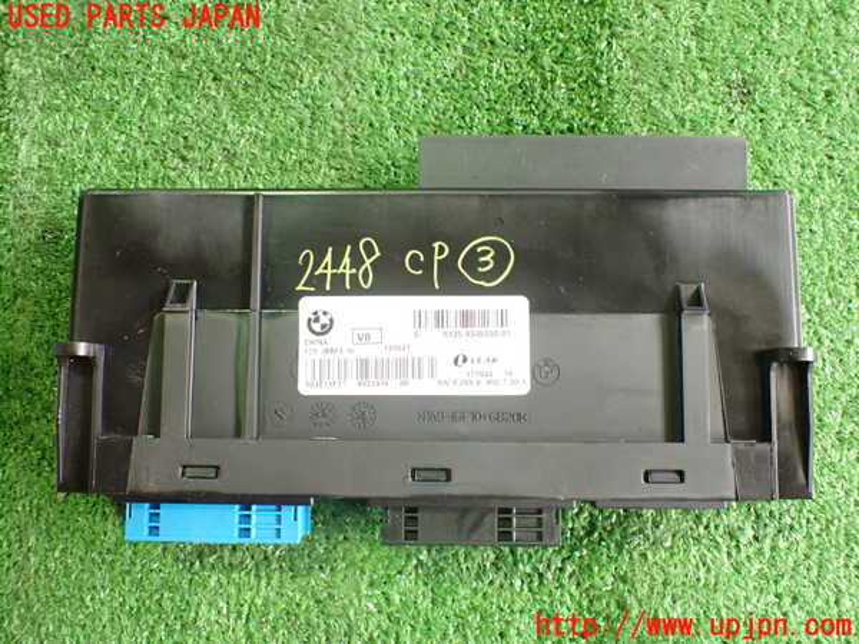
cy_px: 322
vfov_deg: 46.8
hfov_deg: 60.0
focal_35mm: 30
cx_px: 430
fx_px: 744
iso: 800
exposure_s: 1/60
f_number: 2.3
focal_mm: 5.4
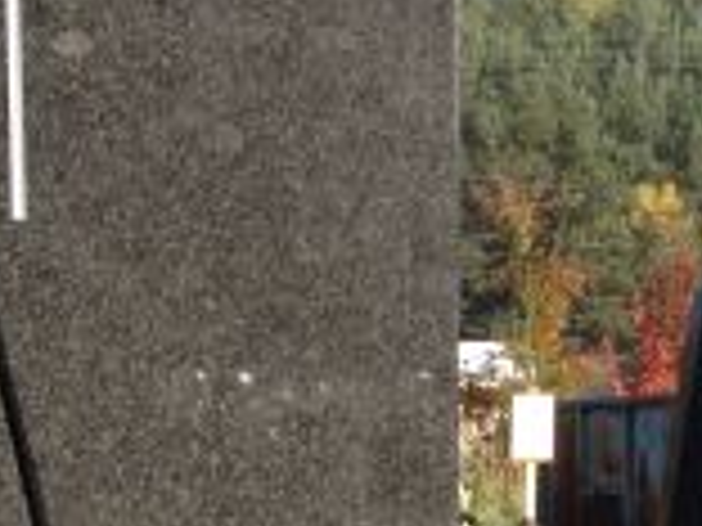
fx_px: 2920
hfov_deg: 13.6
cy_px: 674
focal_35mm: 144
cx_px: 594
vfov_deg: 10.1
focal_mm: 4.28
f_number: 2.4
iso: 50
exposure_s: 1/690
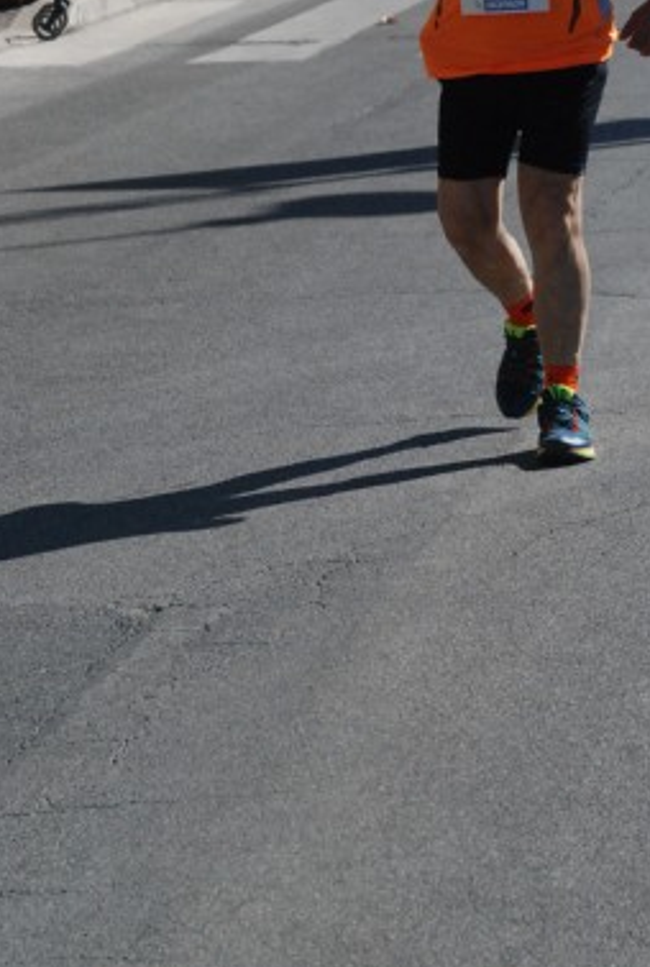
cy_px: 258
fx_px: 4816
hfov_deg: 7.7
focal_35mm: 179
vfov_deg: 11.4
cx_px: 418
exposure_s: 1/2000
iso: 1000
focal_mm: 75
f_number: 8
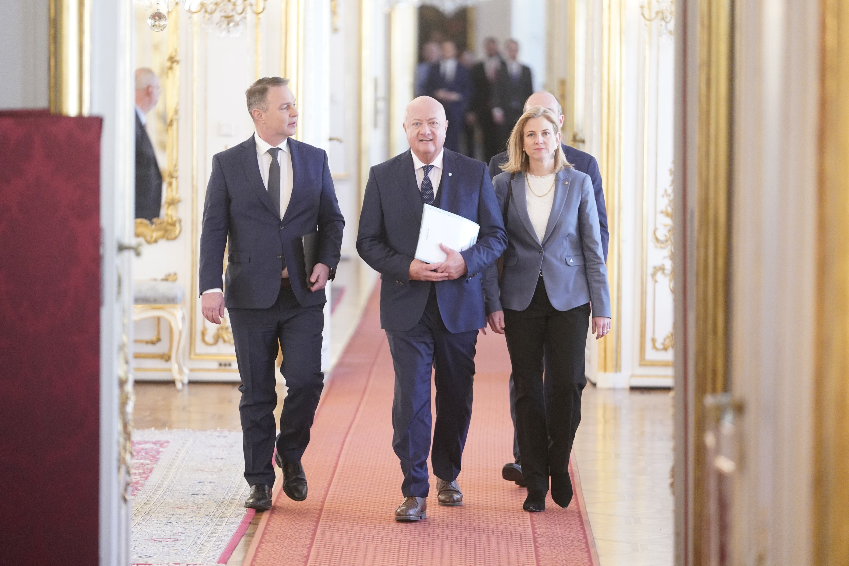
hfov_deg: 10.3
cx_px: 424
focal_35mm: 200
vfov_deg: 6.9
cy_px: 283
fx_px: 4716
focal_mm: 200
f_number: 2.8
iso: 4000
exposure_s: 1/400
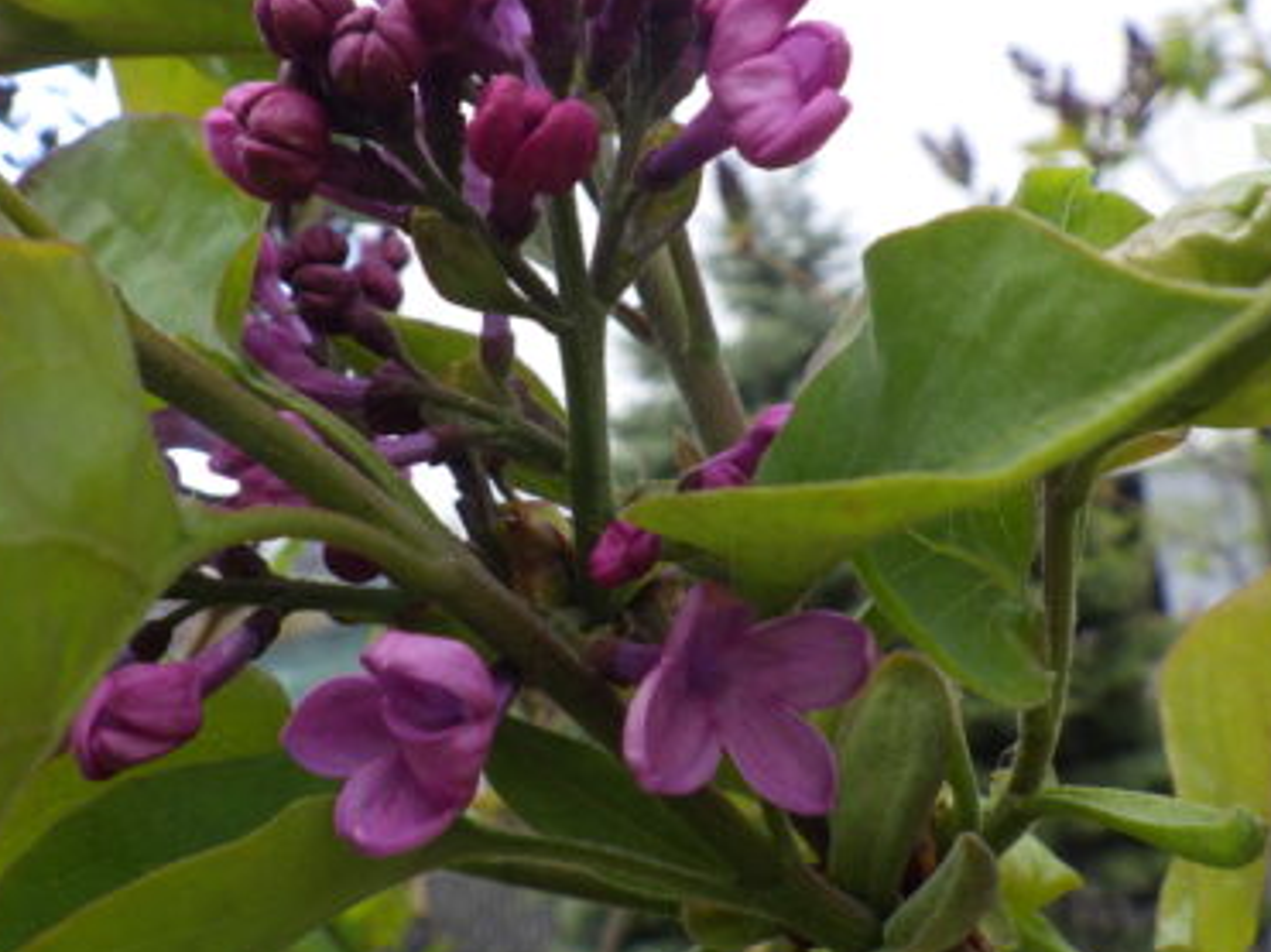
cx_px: 594
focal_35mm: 43
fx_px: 1578
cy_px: 361
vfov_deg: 33.4
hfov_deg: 43.8
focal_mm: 5
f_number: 4.2
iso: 125
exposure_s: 1/250
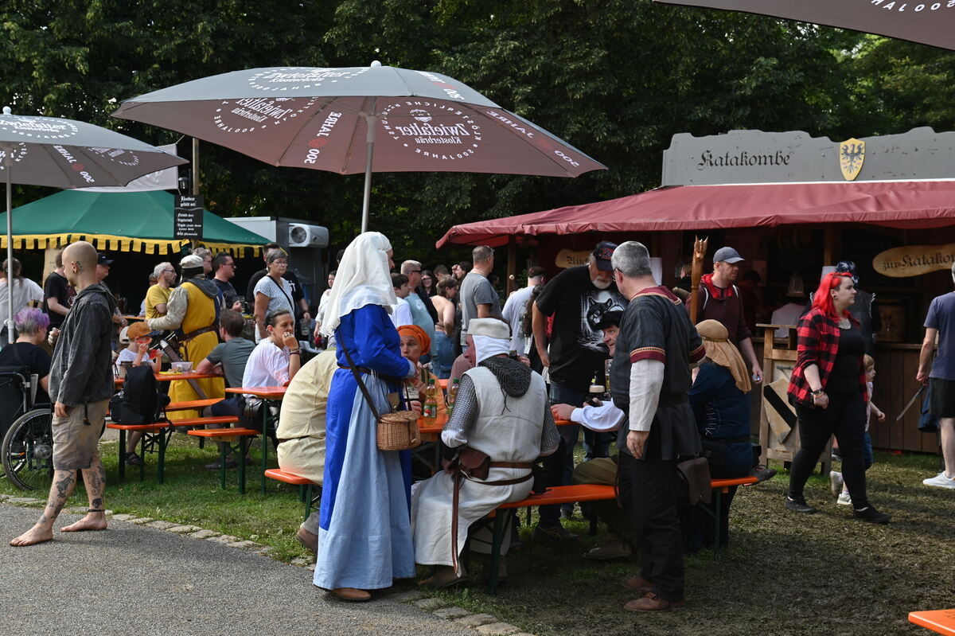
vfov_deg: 27.0
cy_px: 318
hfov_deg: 39.6
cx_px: 478
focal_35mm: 50
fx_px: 1326
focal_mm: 50
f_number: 6.3
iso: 200
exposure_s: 1/160
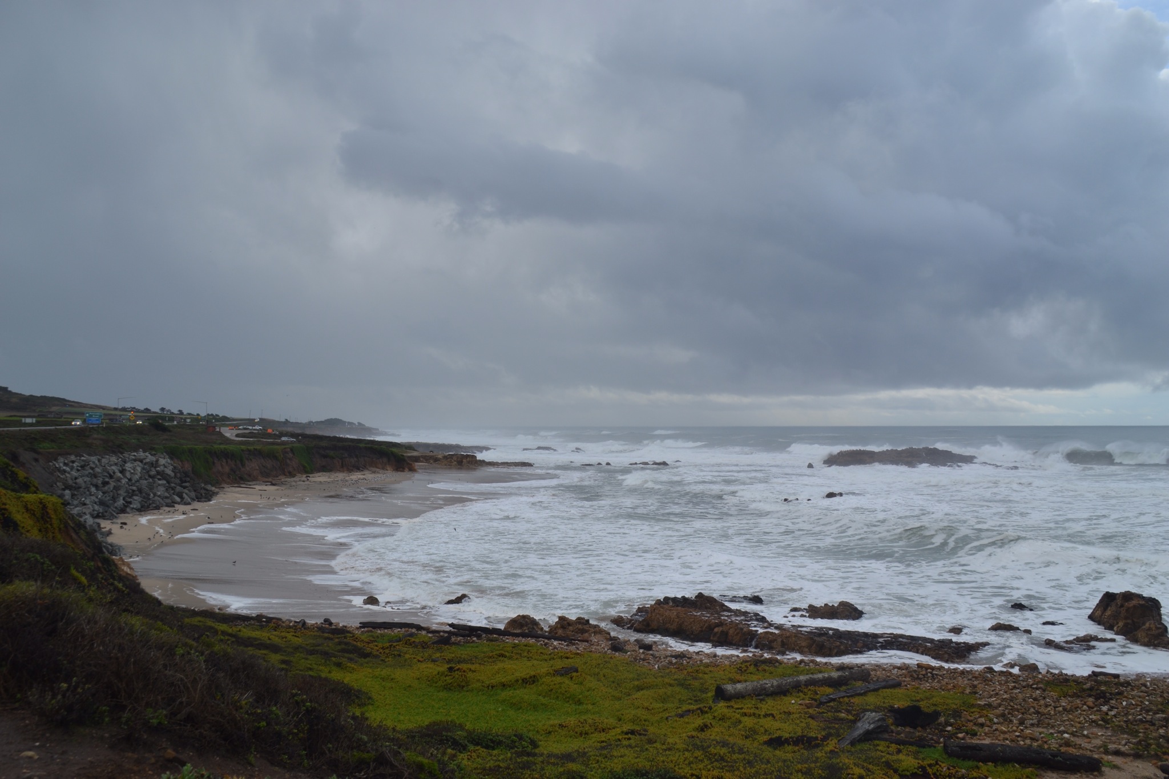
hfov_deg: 57.2
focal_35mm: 33
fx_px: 1071
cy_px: 390
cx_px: 584
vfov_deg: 40.0
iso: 100
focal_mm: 22
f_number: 8
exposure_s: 1/250
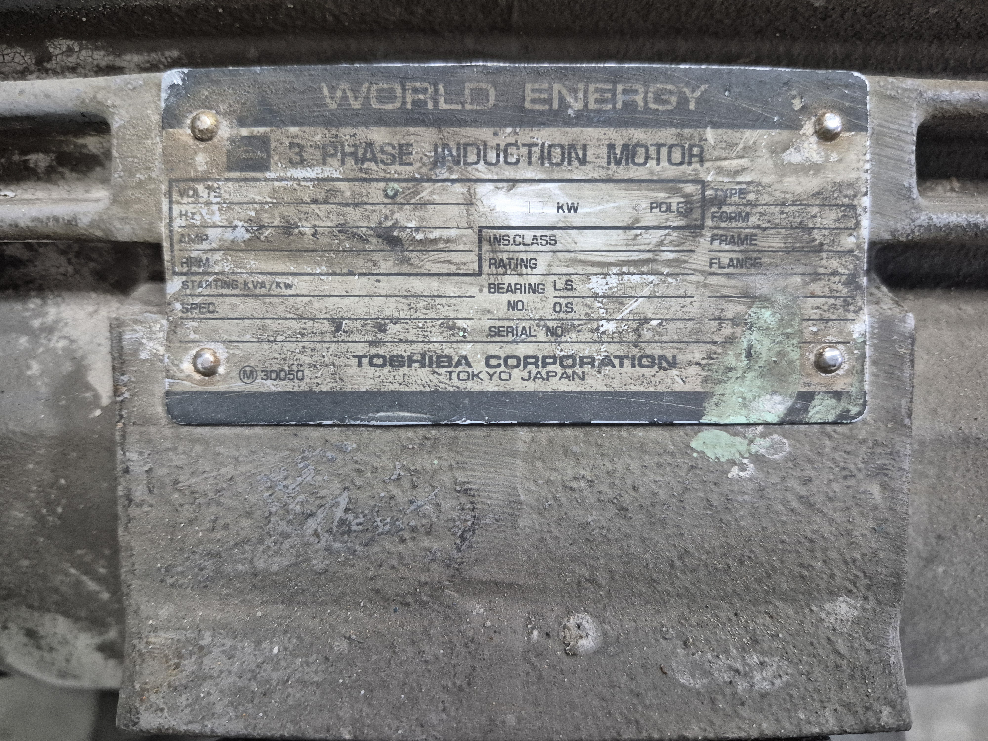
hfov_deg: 73.9
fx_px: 656
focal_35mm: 23
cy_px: 370
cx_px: 494
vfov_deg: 58.9
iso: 1000
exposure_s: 1/120
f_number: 1.8
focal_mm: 5.4
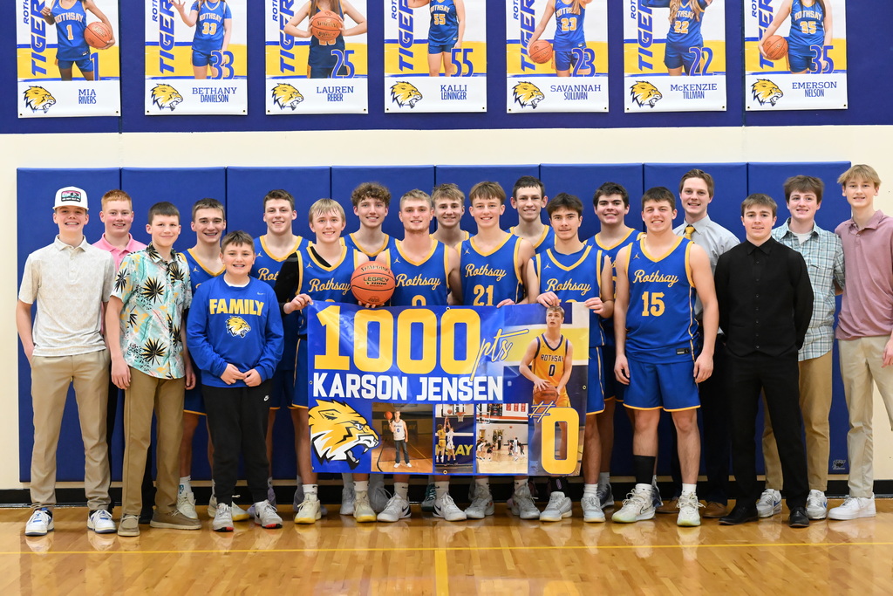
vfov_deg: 19.5
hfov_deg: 28.8
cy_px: 298
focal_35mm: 70
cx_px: 446
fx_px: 1737
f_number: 5
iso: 12800
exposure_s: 1/400
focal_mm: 70
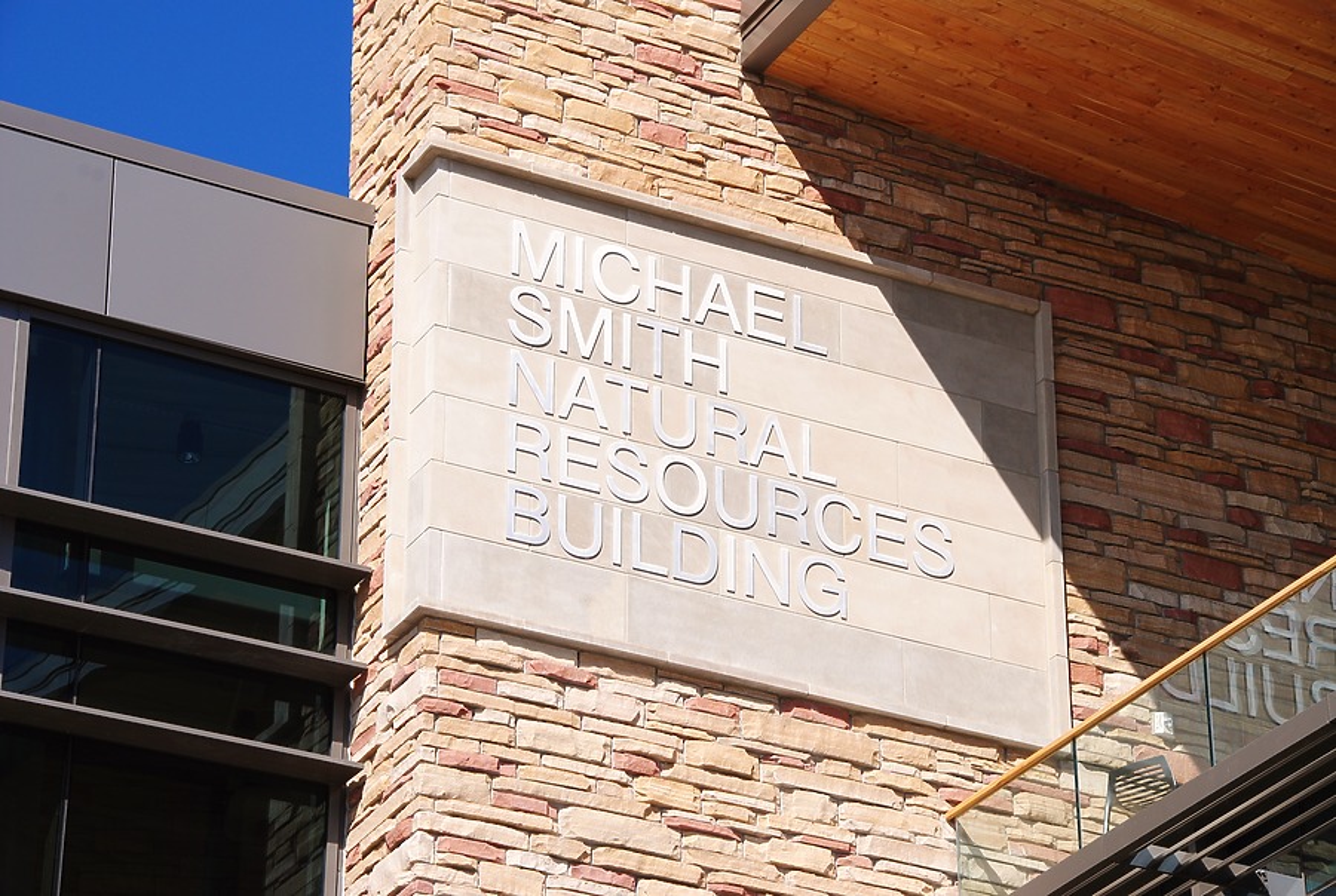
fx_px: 4574
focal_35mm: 123
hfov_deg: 16.6
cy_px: 448
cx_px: 668
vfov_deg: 11.2
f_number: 10
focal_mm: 82
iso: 125
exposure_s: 1/250
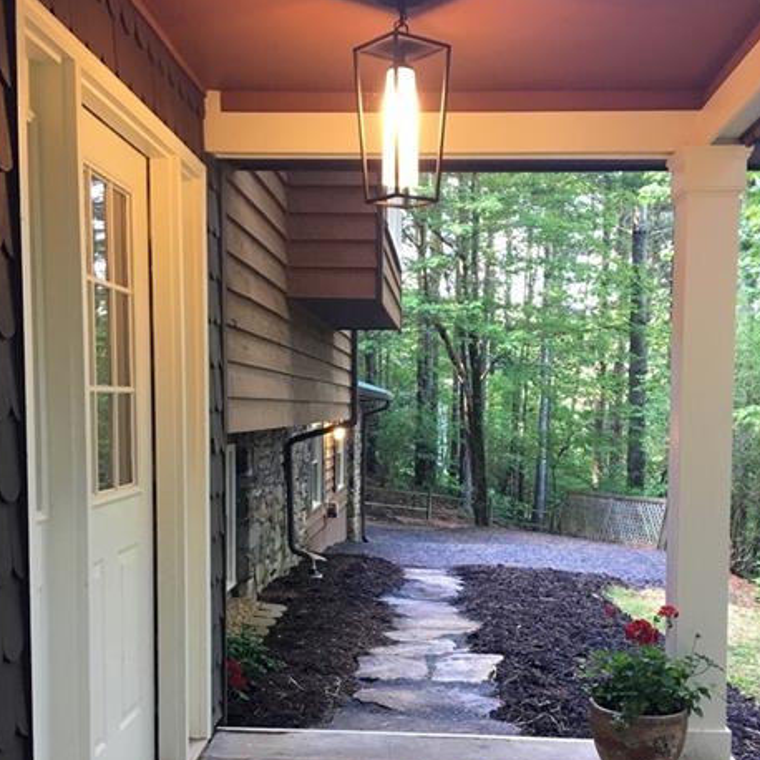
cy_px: 491
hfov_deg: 39.2
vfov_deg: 38.8
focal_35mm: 43
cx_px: 400
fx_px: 1068
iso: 80
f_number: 2.2
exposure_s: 1/30
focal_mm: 4.15
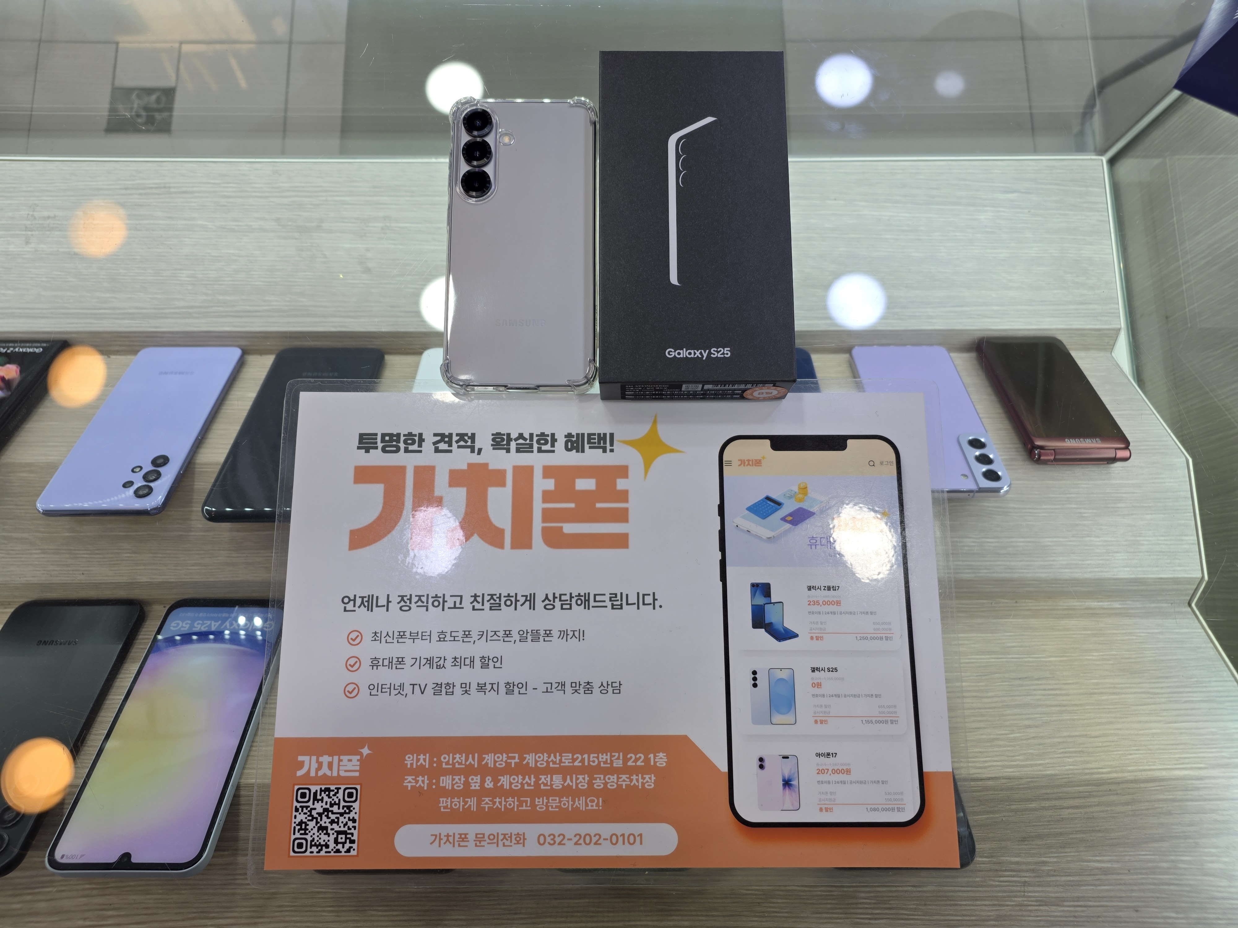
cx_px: 619
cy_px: 464
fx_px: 823
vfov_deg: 58.9
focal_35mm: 23
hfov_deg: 73.9
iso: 25
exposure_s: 1/120
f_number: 1.7
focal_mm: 6.25
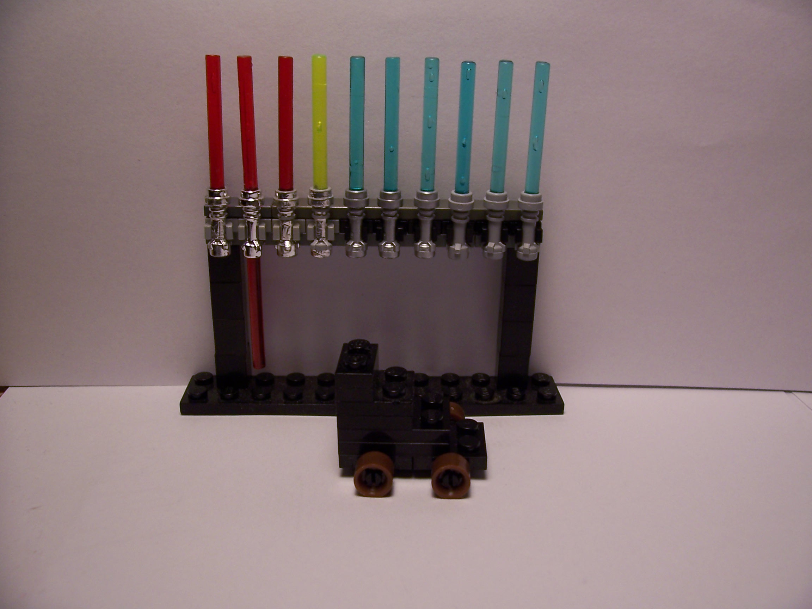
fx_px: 798
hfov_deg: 54.0
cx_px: 406
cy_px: 304
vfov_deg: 41.8
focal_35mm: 34
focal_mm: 5.6
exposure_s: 1/60
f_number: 2.7
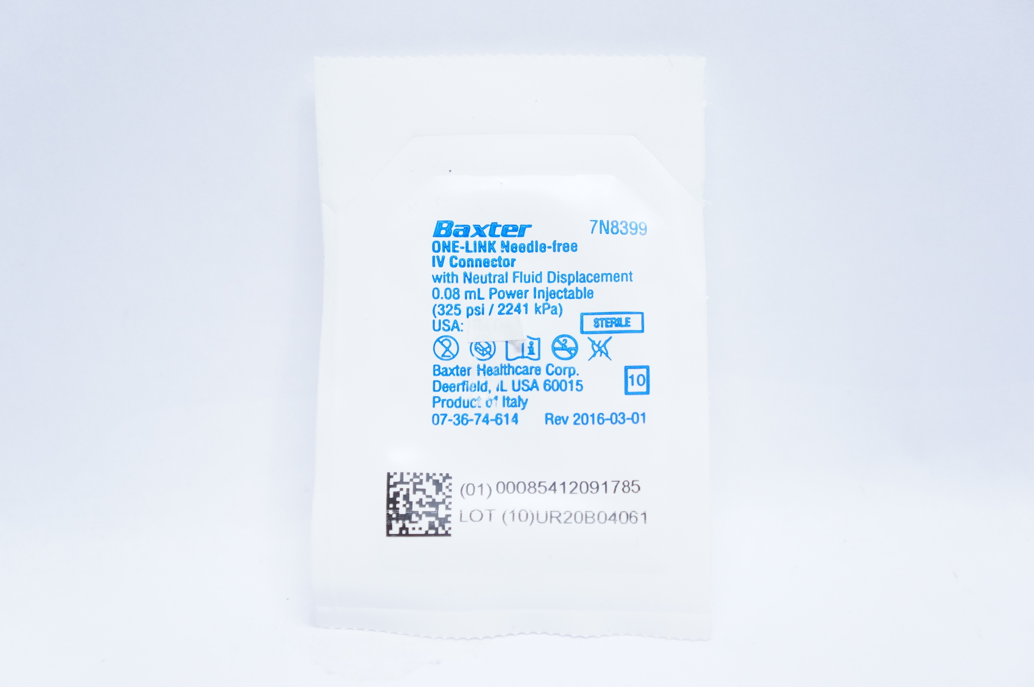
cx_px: 517
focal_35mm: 56
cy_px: 344
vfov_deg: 24.3
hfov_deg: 36.0
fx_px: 1592
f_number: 4.5
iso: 1600
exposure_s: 1/160
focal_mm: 37
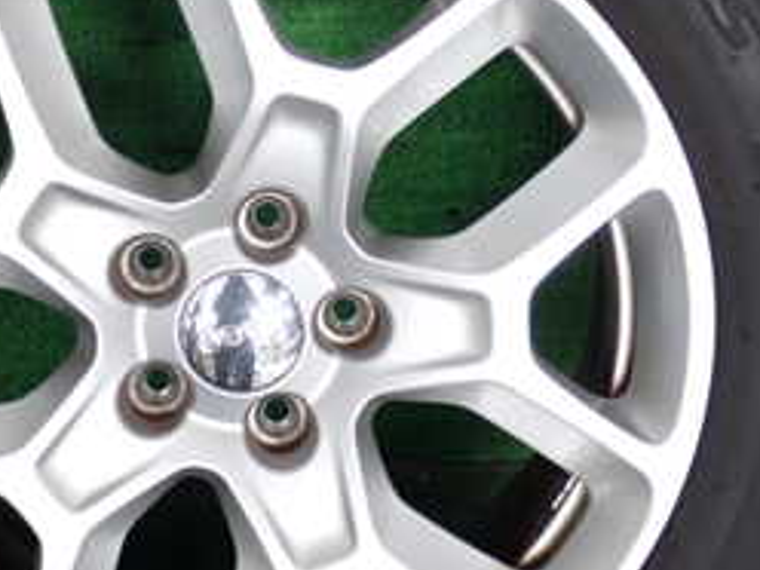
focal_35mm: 99
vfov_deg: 14.9
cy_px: 279
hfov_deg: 19.7
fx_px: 2174
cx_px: 233
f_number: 2.8
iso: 200
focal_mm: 7.31
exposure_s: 1/125
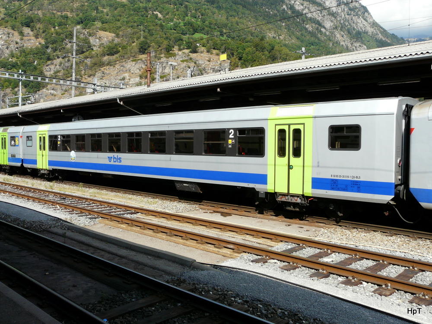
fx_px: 399
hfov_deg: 56.8
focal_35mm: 32
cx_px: 216
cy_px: 162
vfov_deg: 44.2
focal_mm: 5.2
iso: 100
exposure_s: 1/320
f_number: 5.6
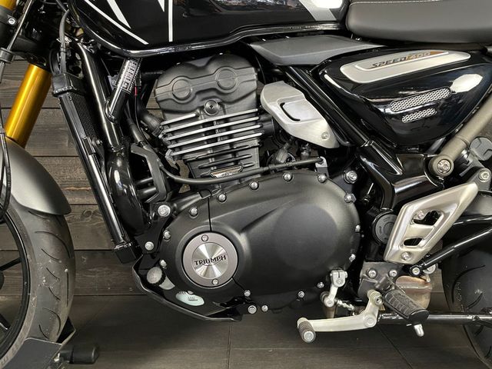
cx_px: 246
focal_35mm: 26
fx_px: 370
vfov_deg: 53.1
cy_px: 184
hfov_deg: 67.3
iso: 640
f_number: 1.6
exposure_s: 1/33
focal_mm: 4.2
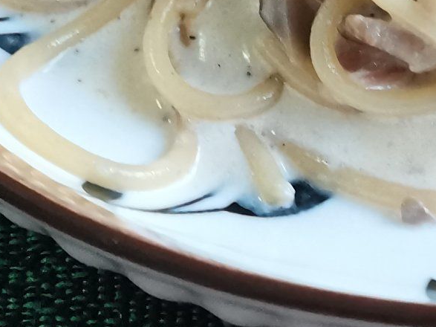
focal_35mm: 121
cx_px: 648
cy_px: -170
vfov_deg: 11.7
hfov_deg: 15.1
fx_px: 1524
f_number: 1.8
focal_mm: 5.58
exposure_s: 1/50
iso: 200
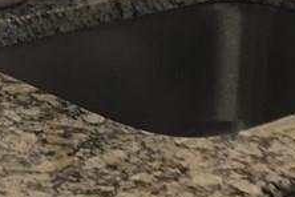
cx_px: -155
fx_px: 1778
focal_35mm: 217
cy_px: -315
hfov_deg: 9.2
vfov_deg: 6.0
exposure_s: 1/40
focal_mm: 4.15
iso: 32
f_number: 2.2
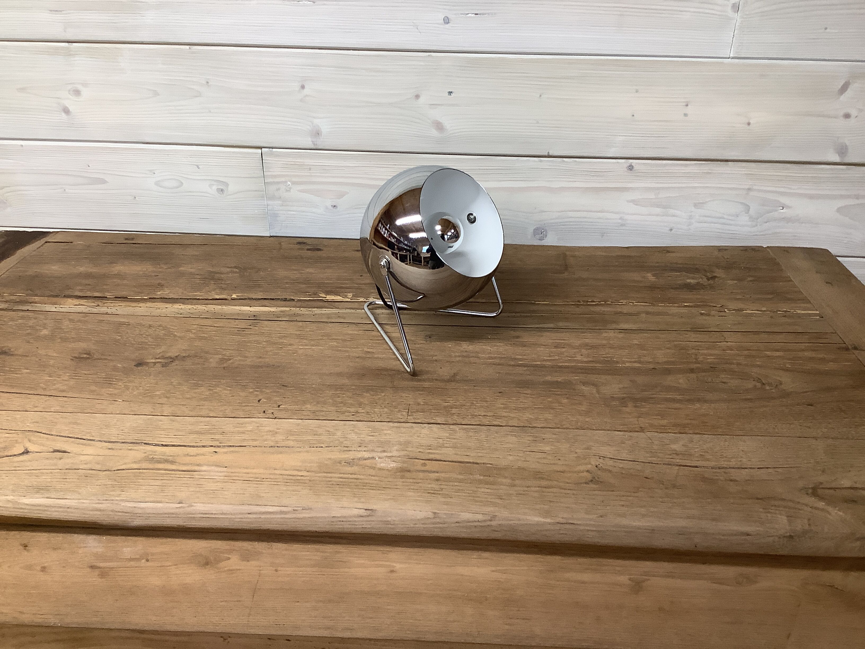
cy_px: 324
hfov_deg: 58.4
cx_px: 432
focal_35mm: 31
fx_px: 775
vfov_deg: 45.4
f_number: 2.4
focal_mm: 3.3
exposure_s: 1/50
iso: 100
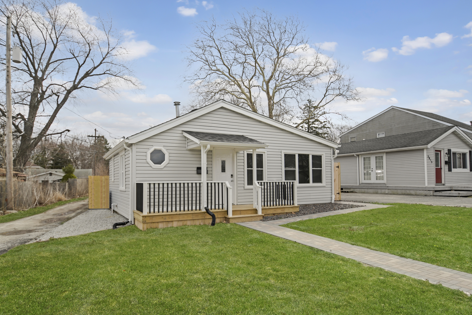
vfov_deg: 57.2
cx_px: 228
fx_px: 288
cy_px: 164
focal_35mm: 22
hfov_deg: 78.6
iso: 200
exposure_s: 1/8000
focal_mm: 14
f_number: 4
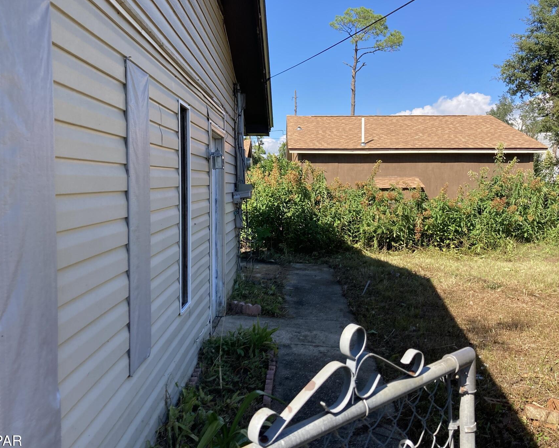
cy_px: 210
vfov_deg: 44.5
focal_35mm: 33
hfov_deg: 54.2
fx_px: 546
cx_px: 273
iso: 20
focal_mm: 3.99
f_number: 1.8
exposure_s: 1/906
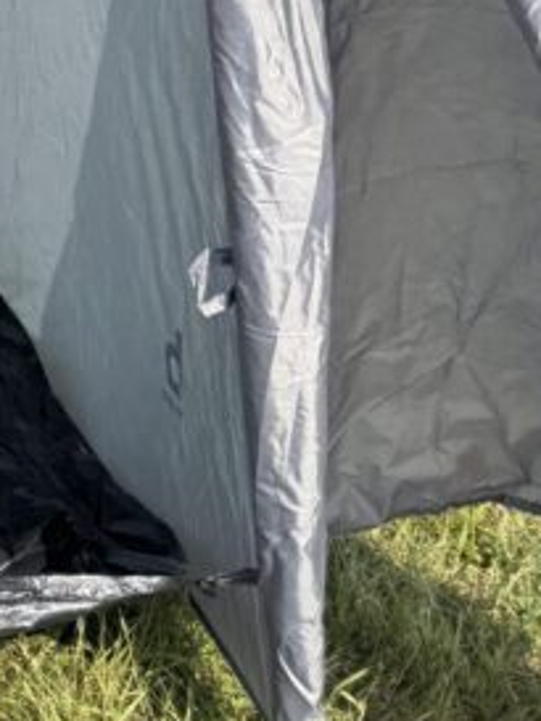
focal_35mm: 90
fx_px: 1874
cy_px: -475
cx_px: -409
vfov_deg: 18.3
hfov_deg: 14.6
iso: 80
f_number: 1.78
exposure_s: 1/3096
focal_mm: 6.76
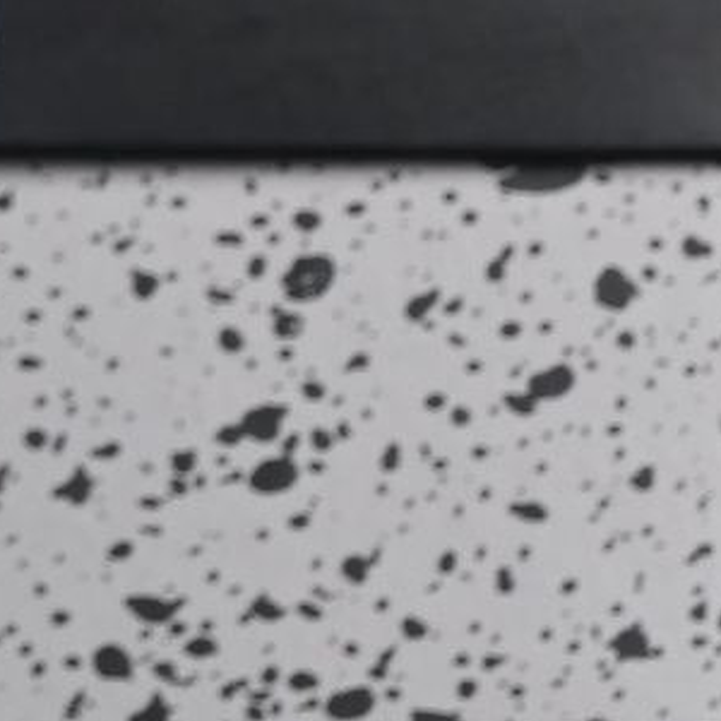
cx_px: -1649
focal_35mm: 591
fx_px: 13927
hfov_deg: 2.9
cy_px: -663
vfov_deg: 2.9
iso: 160
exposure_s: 1/50
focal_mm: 50
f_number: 6.3
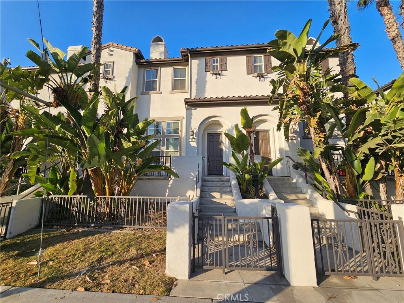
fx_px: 152
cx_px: 202
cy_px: 152
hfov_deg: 106.2
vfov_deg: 89.9
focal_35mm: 13
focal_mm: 2.2
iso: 50
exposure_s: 1/1182
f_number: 2.2
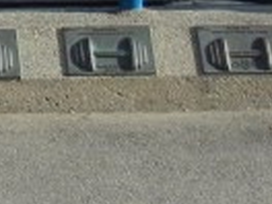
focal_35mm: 232
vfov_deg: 6.2
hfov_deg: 8.0
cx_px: -313
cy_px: -251
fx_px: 1823
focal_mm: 5.4
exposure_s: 1/326
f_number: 7
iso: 160
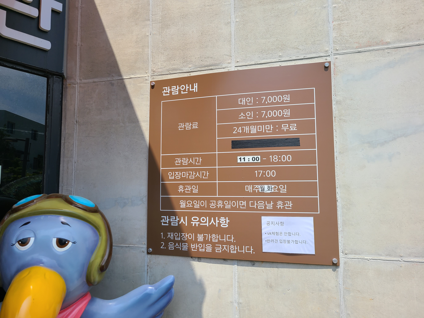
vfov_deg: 53.1
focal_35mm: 26
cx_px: 212
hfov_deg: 67.3
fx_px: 318
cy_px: 159
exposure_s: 1/1601
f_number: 1.8
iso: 40
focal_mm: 5.4
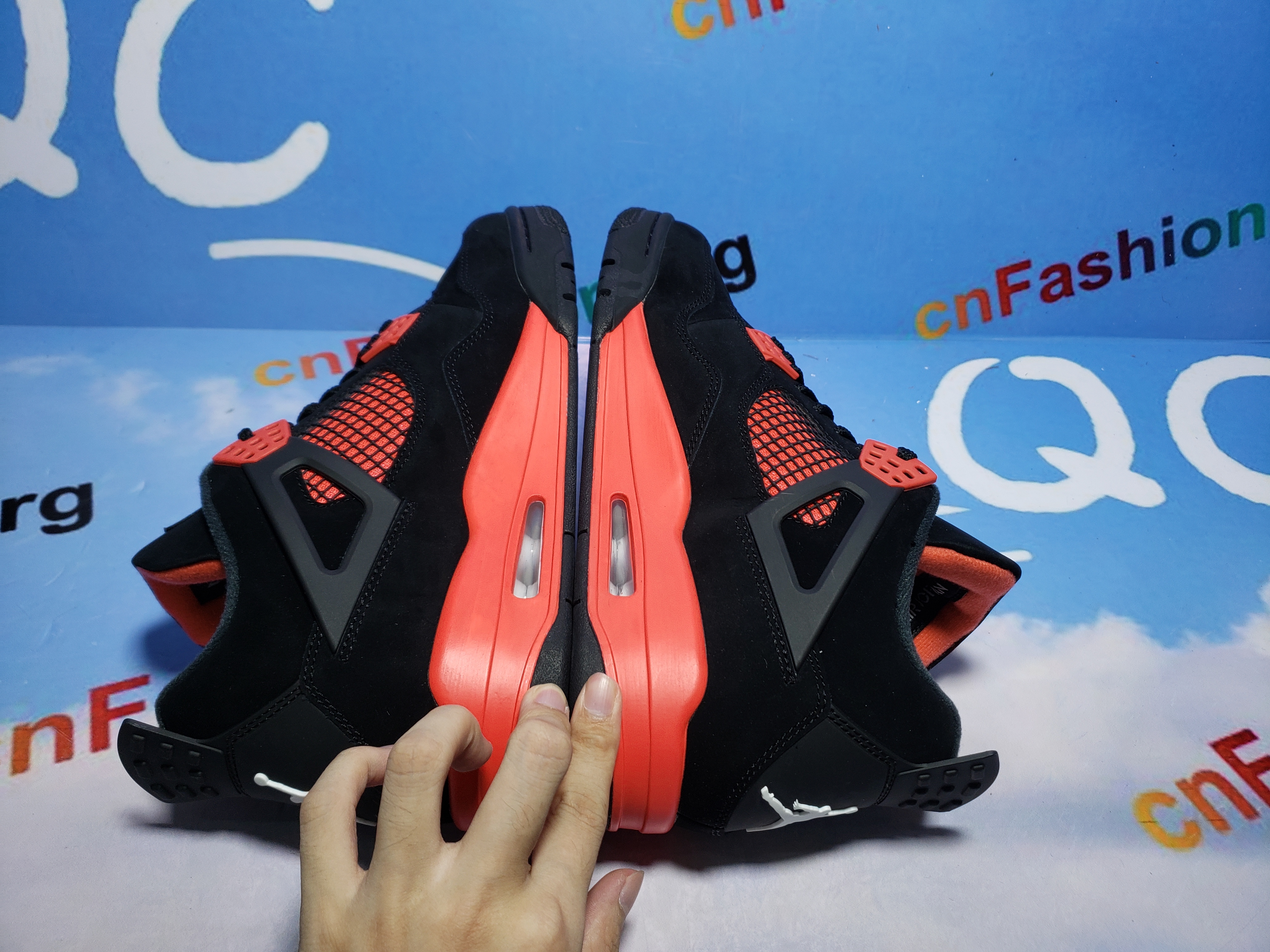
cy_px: 476
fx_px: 954
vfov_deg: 53.1
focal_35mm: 26
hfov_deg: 67.3
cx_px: 635
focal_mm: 4.3
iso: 50
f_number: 1.5
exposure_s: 1/373
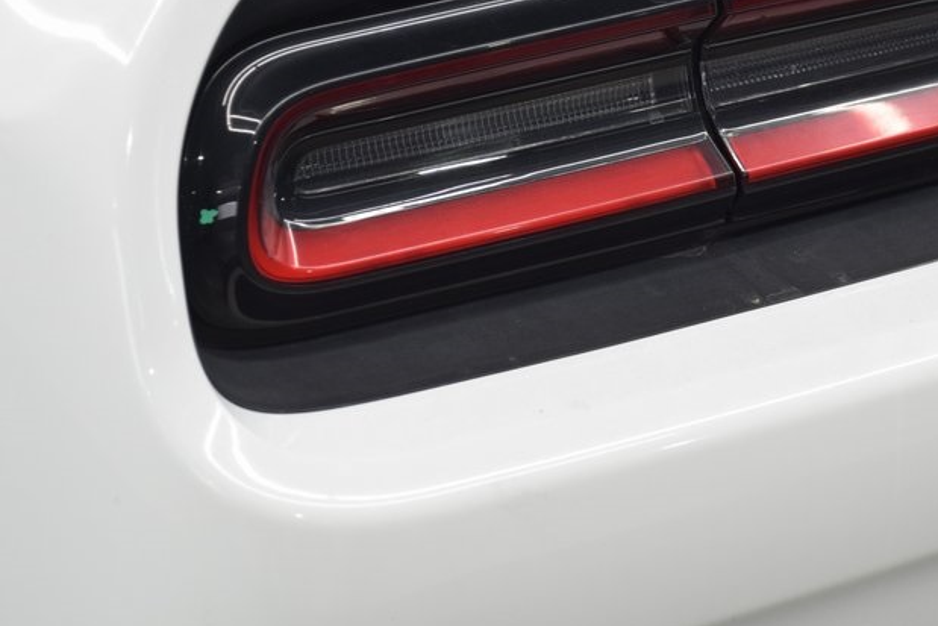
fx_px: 3362
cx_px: 703
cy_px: 169
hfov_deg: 15.8
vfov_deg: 10.6
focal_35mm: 129
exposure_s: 1/160
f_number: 5
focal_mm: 52
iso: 800
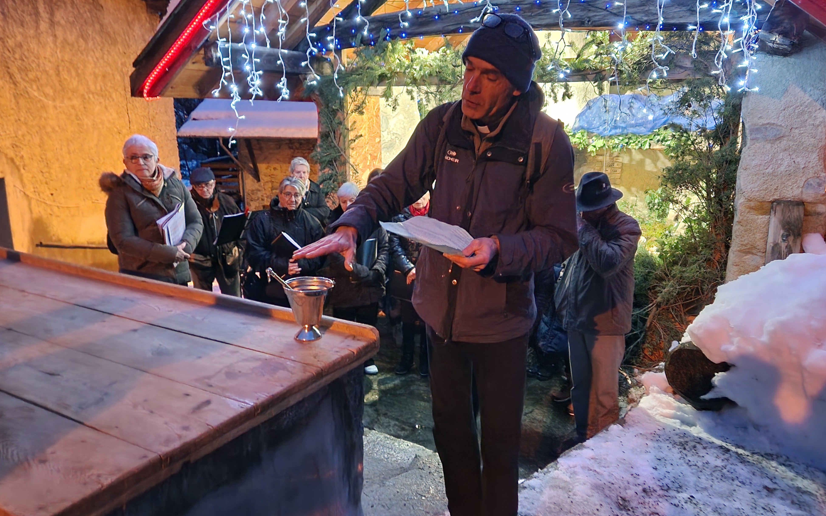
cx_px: 421
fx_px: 563
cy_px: 234
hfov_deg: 72.5
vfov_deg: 49.2
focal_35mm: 25
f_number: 1.8
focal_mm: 5.4
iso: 1250
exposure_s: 1/14
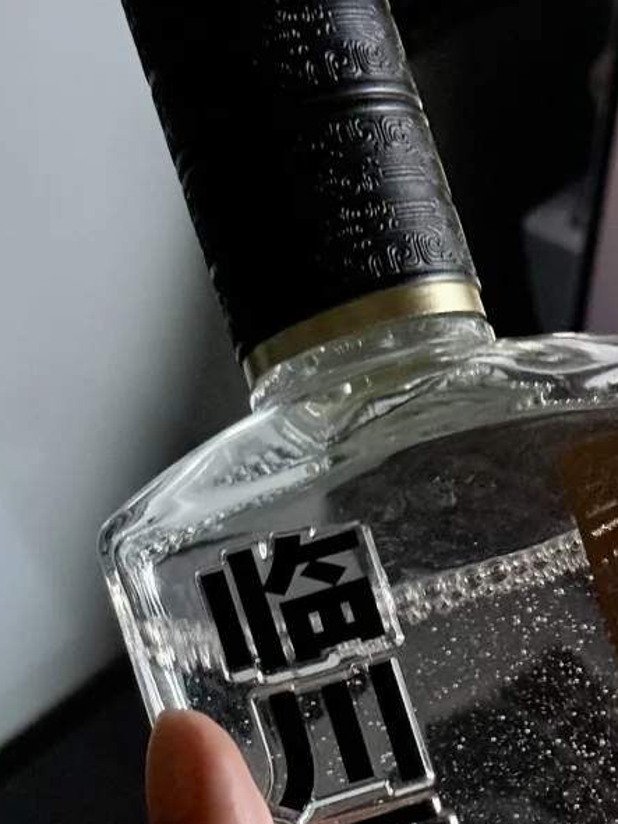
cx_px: 558
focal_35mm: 117
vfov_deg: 16.5
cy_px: 799
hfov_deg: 12.6
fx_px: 2786
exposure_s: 1/50
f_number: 1.78
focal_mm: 6.76
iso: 200
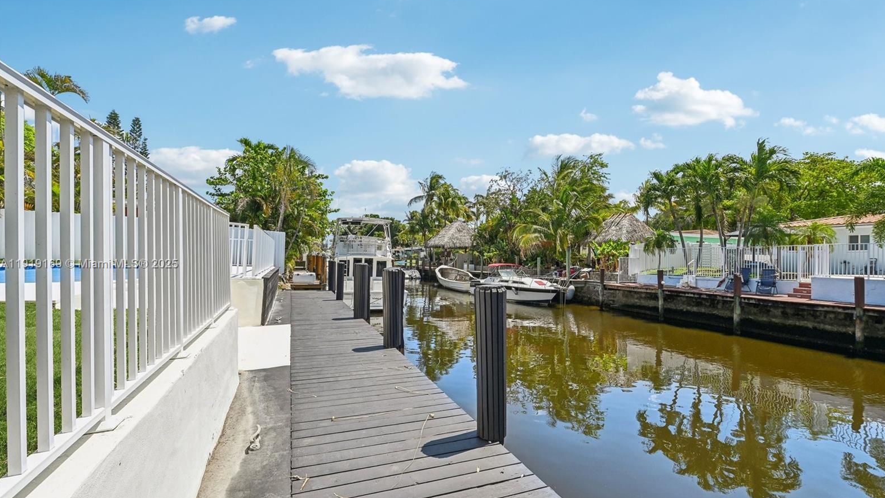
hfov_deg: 99.4
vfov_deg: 67.0
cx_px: 449
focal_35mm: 16
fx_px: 375
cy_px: 265
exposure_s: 1/320
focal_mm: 15
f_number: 8
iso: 100
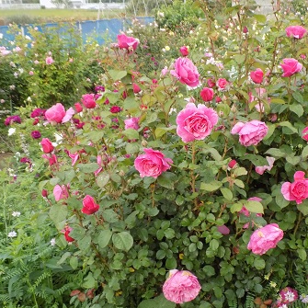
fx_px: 523
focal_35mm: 52
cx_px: 213
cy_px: 160
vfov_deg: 32.8
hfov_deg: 32.4
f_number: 3.6
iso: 400
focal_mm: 7.3
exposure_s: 1/30
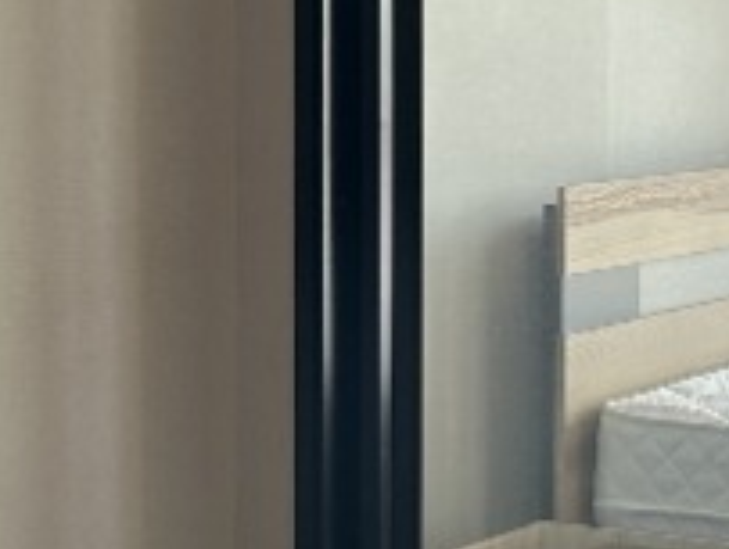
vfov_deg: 12.6
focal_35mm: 118
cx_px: 729
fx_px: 2489
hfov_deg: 16.3
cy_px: 237
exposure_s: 1/121
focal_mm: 6.86
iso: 100
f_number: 1.78
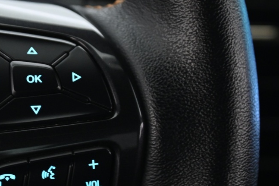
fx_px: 2332
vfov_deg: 4.6
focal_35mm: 301
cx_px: 11
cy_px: 110
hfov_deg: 6.8
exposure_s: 1/13
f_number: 4
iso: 2000
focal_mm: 120
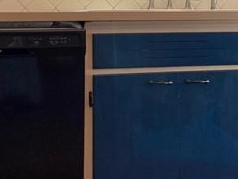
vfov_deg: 13.5
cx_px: 192
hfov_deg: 18.0
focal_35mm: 108
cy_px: -1
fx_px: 743
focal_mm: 3.99
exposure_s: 1/60
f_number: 1.8
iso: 64
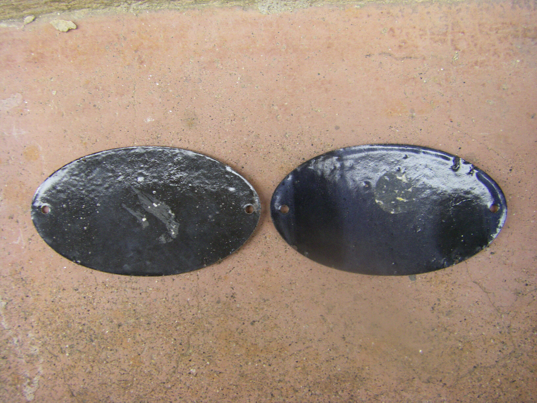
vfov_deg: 37.7
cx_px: 268
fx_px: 589
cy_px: 202
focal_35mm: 38
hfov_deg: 49.0
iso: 250
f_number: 3.5
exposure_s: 1/50
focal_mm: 6.3
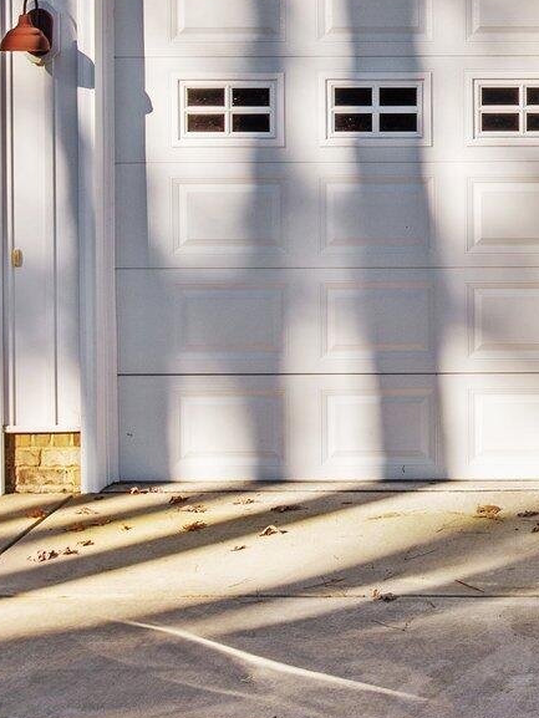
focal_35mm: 99
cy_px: 62
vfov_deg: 19.4
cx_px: 763
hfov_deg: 14.2
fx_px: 2055
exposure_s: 1/320
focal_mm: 29
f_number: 8
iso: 100
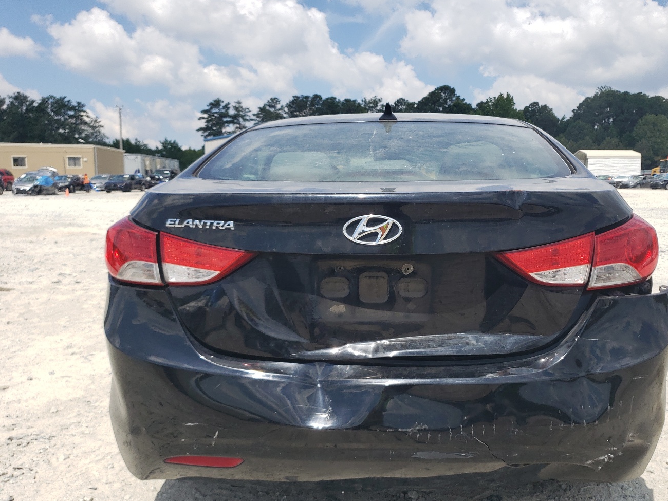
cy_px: 288
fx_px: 618
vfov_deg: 44.0
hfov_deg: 56.5
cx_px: 394
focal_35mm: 32
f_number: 1.5
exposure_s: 1/3333
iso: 50
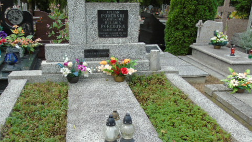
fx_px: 241
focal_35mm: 36
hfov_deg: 55.3
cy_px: 94
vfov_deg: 32.5
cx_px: 118
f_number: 3.4
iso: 80
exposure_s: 1/160
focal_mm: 4.4
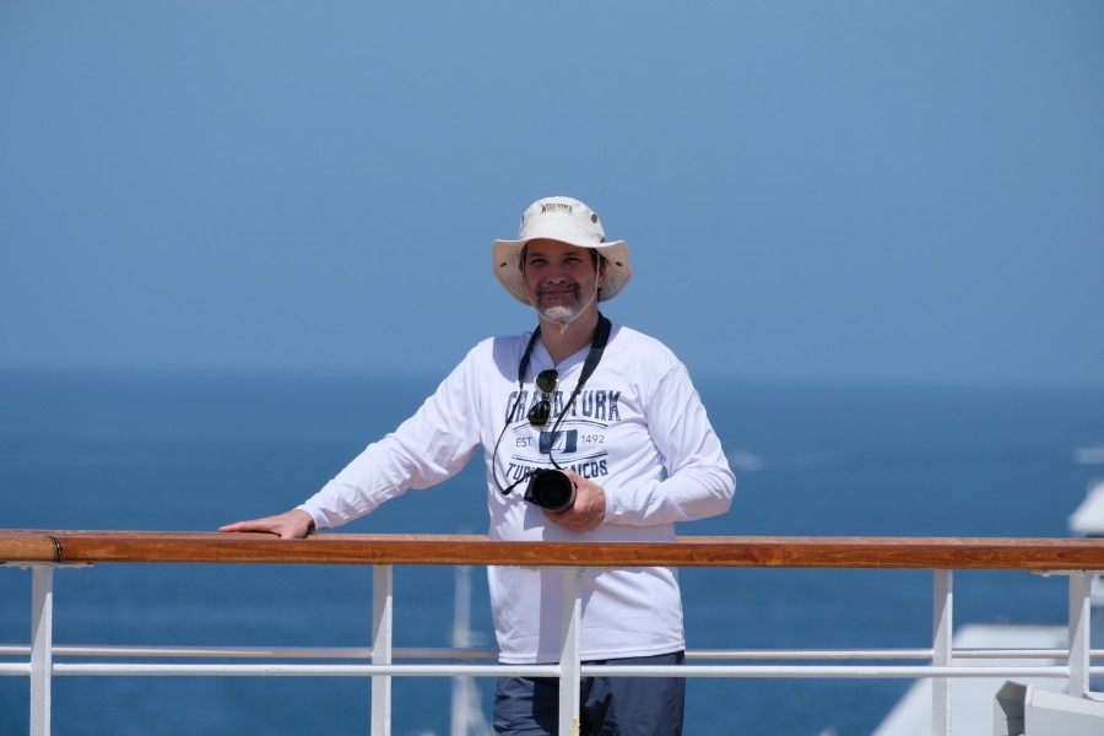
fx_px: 13799
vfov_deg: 3.1
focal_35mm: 450
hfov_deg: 4.6
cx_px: 552
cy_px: 368
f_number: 8
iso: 400
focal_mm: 300
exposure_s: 1/1500
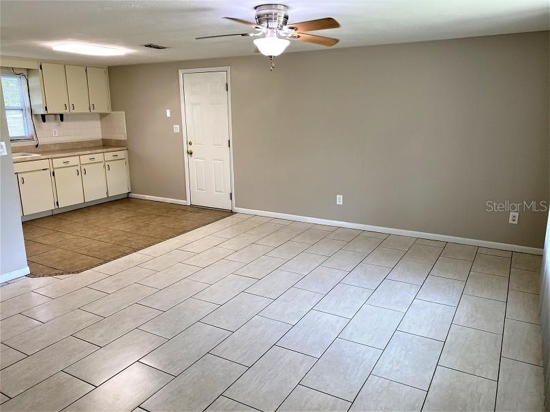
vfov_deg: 53.1
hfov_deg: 67.3
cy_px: 206
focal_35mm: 26
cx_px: 275
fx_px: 413
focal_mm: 4.25
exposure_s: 1/120
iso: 125
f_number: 1.8
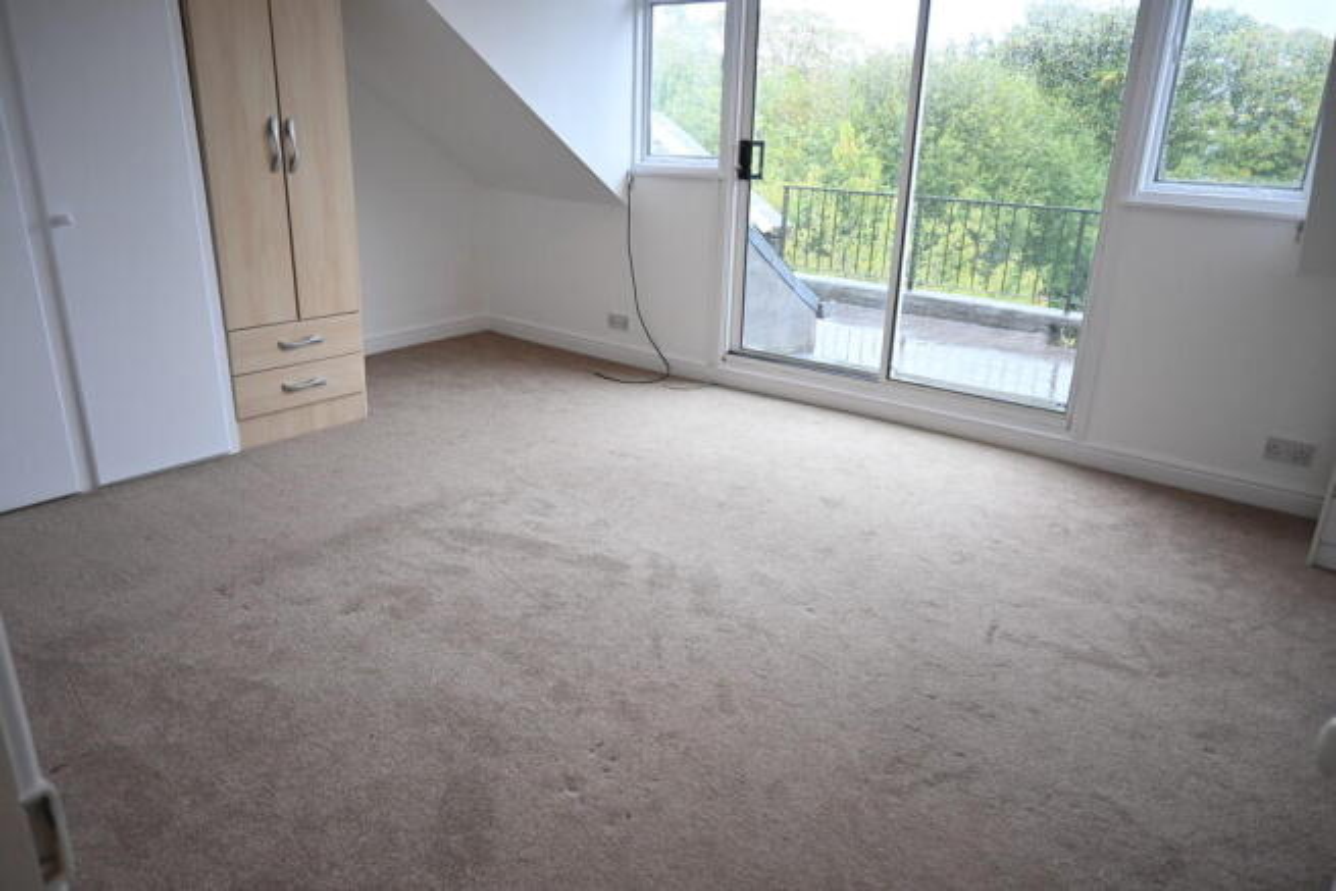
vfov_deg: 53.2
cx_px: 668
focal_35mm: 24
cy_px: 446
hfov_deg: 73.7
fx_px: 891
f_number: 3.5
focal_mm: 16
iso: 125
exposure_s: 1/25
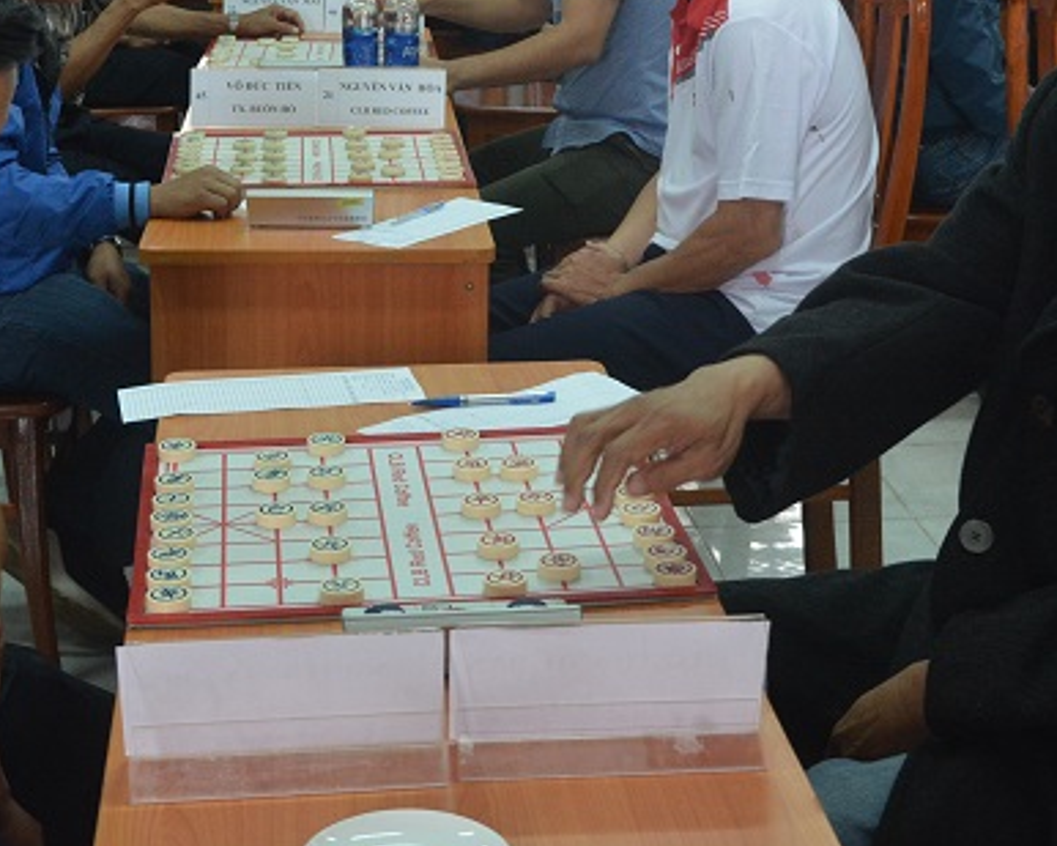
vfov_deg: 21.7
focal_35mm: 70
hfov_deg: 27.1
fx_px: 2190
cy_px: 226
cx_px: 518
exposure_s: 1/100
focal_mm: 24
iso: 1600
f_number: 5
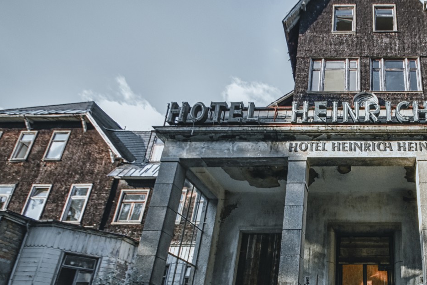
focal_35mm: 26
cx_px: 338
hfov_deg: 63.7
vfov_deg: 48.2
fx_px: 308
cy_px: 204
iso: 200
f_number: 7.1
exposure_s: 1/200
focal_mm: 10
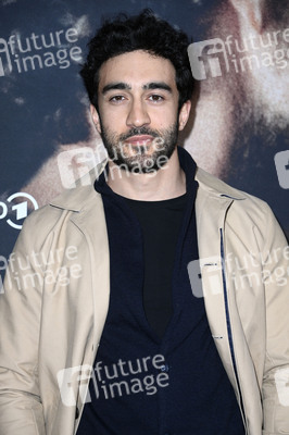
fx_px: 1266
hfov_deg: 13.0
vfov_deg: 19.5
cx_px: 144
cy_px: 218
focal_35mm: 105
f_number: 5.6
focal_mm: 105
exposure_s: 1/250
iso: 1000
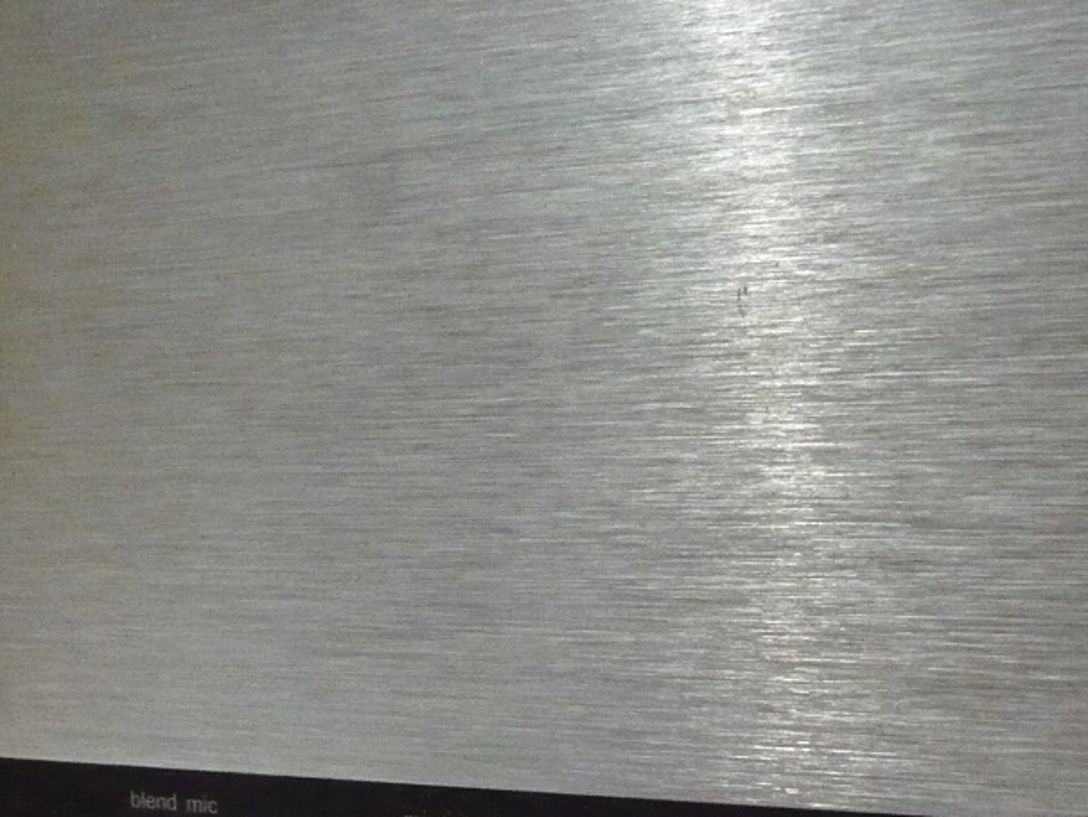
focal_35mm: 71
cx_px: 432
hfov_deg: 27.3
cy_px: 551
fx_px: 2232
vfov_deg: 20.7
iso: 1250
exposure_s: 1/25
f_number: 2.8
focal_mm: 5.8
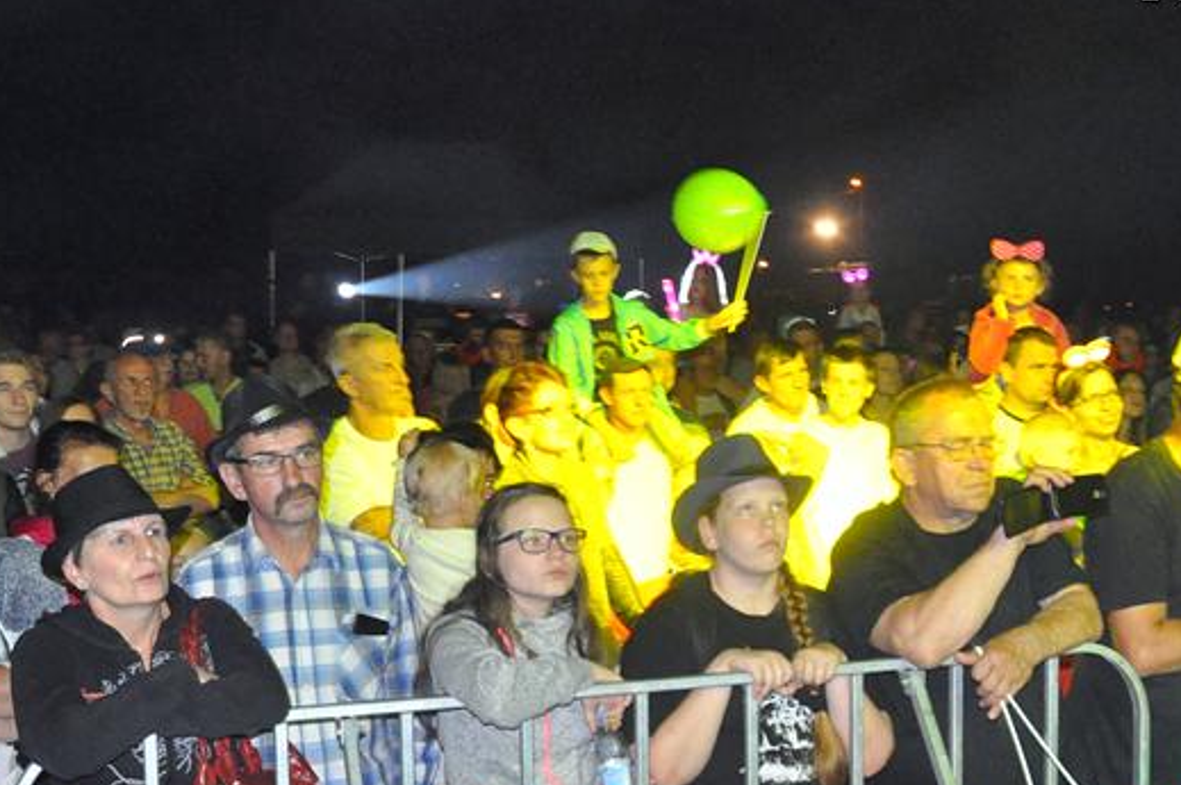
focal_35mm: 54
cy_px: 506
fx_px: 1770
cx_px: 792
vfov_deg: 24.9
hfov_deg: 36.5
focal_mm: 22
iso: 3200
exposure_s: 1/60
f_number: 5.6
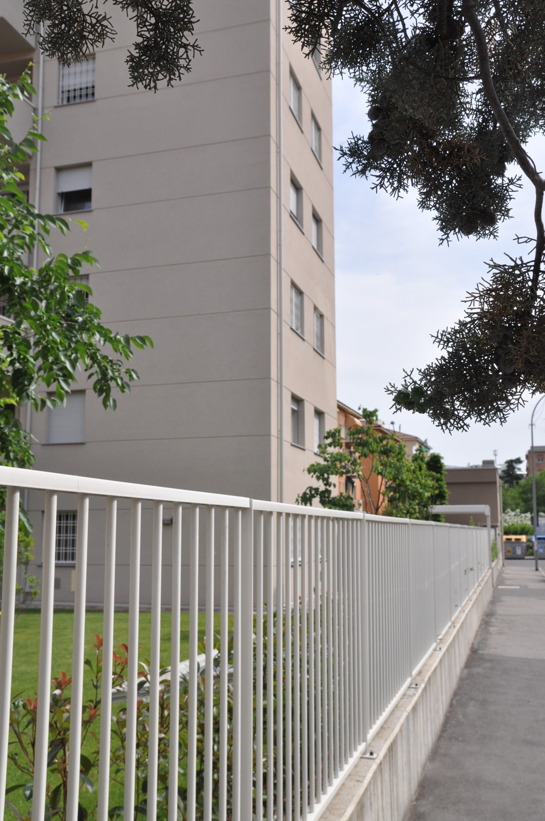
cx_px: 272
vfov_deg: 53.2
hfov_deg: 36.8
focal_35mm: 36
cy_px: 410
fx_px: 820
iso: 400
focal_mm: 24
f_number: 13
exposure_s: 1/640
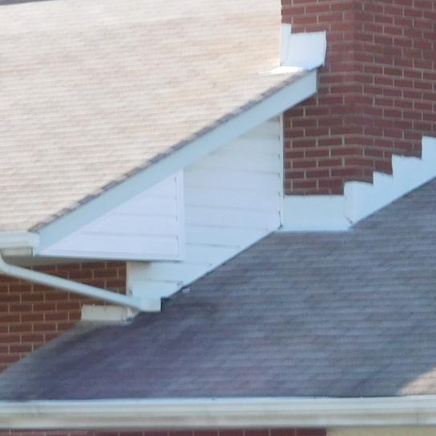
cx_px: 154
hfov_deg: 5.3
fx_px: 4745
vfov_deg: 5.2
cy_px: 550
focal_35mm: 333
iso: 125
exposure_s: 1/200
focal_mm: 17.8
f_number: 4.8
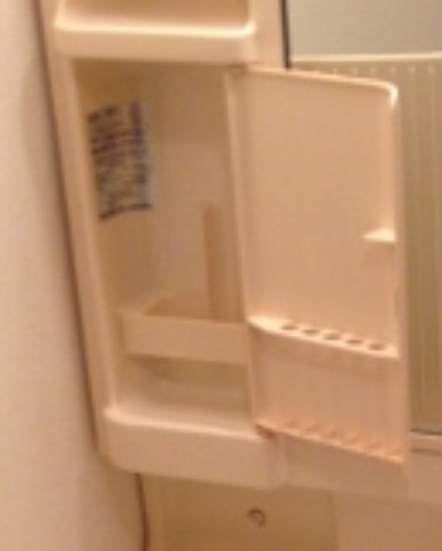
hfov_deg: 12.1
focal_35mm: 127
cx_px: 326
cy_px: 830
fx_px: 2073
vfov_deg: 14.2
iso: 50
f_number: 2.4
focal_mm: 4.12
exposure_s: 1/20
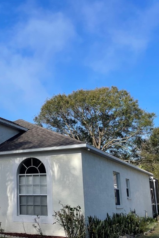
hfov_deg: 29.3
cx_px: 2
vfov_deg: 45.4
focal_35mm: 43
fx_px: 285
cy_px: 120
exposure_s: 1/3663
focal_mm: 5.1
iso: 32
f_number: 1.6
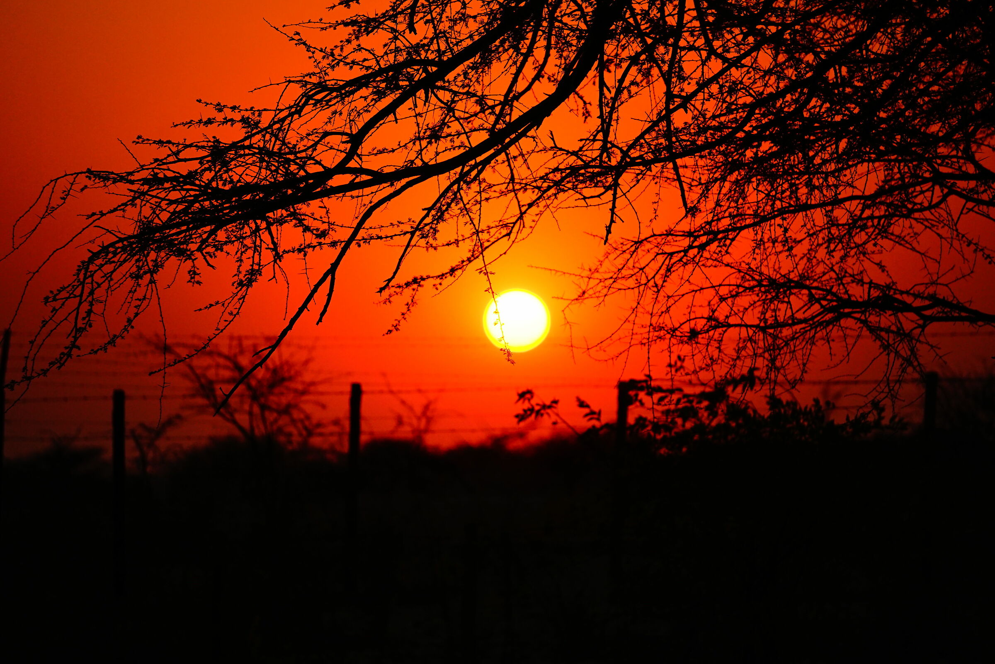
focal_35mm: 232
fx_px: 6413
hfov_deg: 8.9
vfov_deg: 5.9
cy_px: 332
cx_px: 498
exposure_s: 1/1250
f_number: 5.6
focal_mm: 155
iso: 400
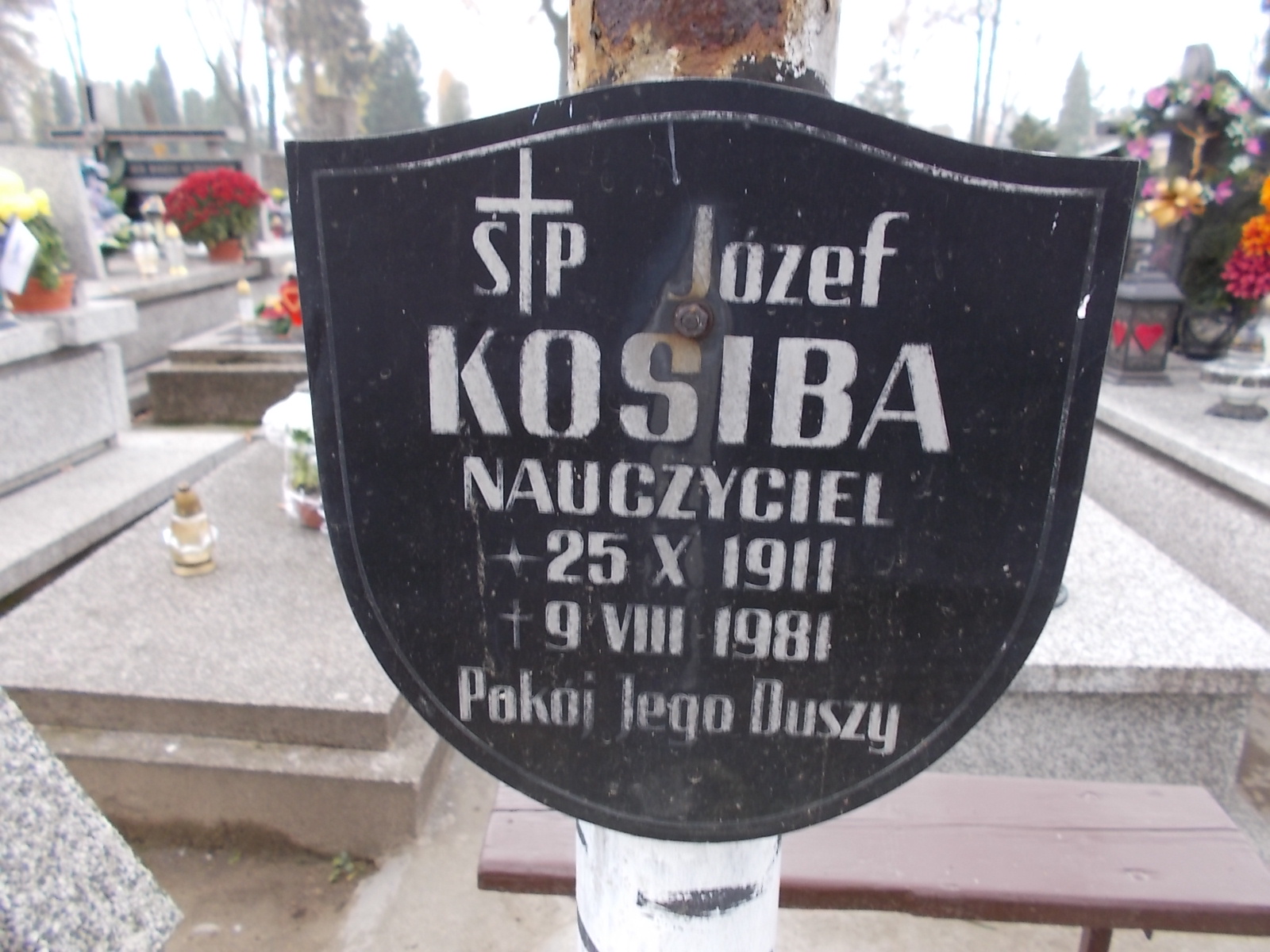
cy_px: 476
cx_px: 635
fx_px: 954
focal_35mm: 26
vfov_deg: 53.1
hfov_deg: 67.3
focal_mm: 4.6
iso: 100
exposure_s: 1/25
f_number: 3.2
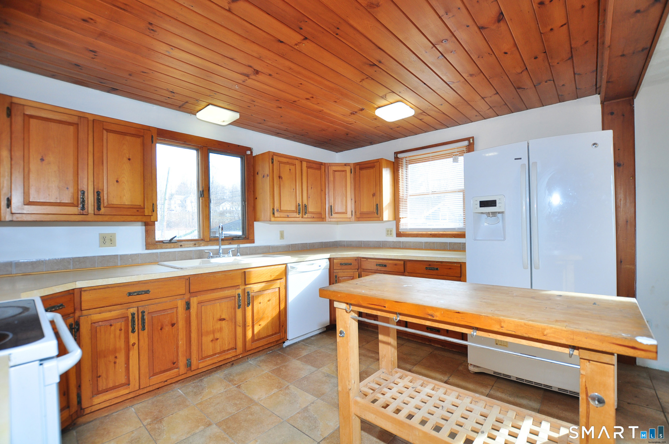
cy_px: 222
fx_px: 278
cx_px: 334
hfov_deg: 100.5
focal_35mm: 15
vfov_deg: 77.2
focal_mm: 10
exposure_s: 1/80
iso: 250
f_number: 4.5
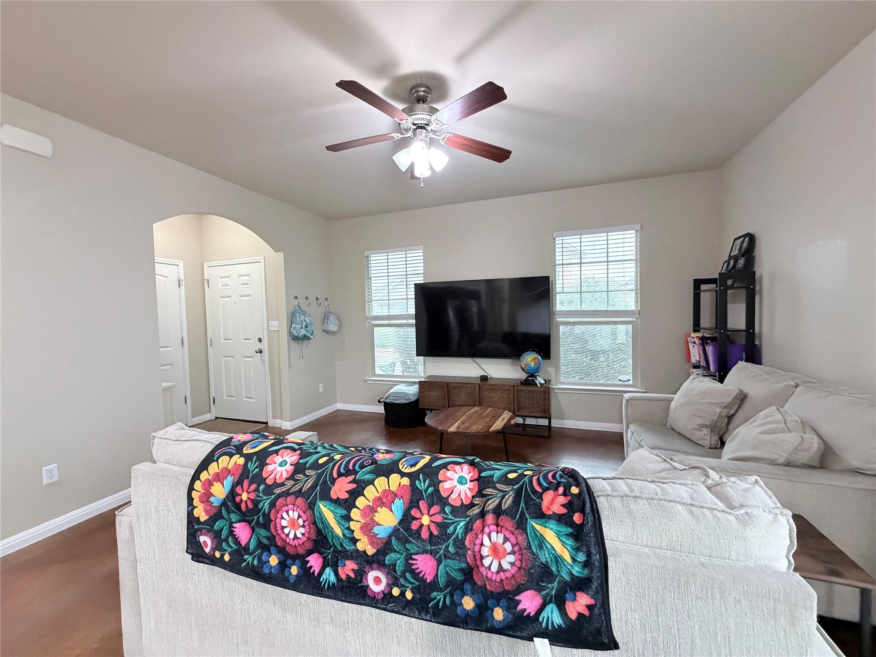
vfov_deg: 85.7
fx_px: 354
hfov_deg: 102.1
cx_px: 438
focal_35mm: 14
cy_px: 328
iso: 640
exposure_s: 1/60
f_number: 2.2
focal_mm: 2.22
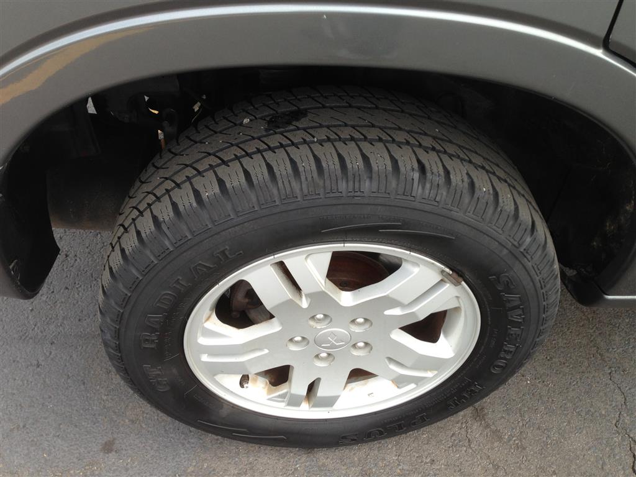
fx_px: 606
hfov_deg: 55.4
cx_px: 318
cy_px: 238
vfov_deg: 42.9
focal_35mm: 33
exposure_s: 1/184
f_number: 2.4
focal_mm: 4.13
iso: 50
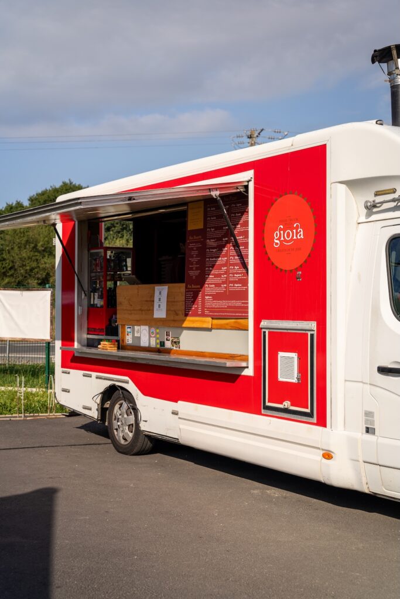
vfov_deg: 42.0
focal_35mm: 47
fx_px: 781
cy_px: 300
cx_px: 200
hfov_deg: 28.7
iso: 100
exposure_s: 1/50
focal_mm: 46.9
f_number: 4.5
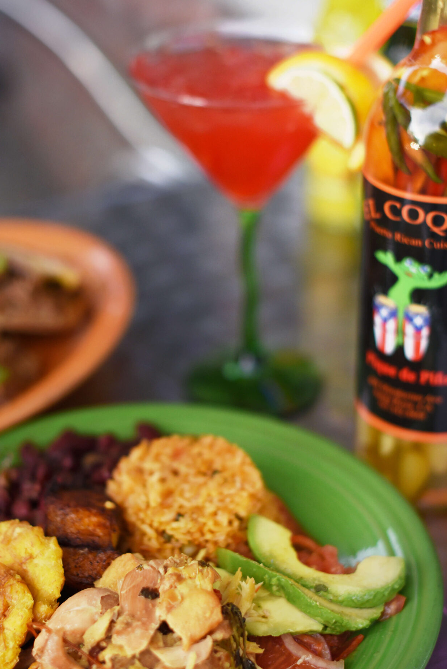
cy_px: 350
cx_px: 197
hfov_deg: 19.7
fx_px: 1284
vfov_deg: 29.2
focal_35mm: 69
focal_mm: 50
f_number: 2.2
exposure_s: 1/800
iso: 800
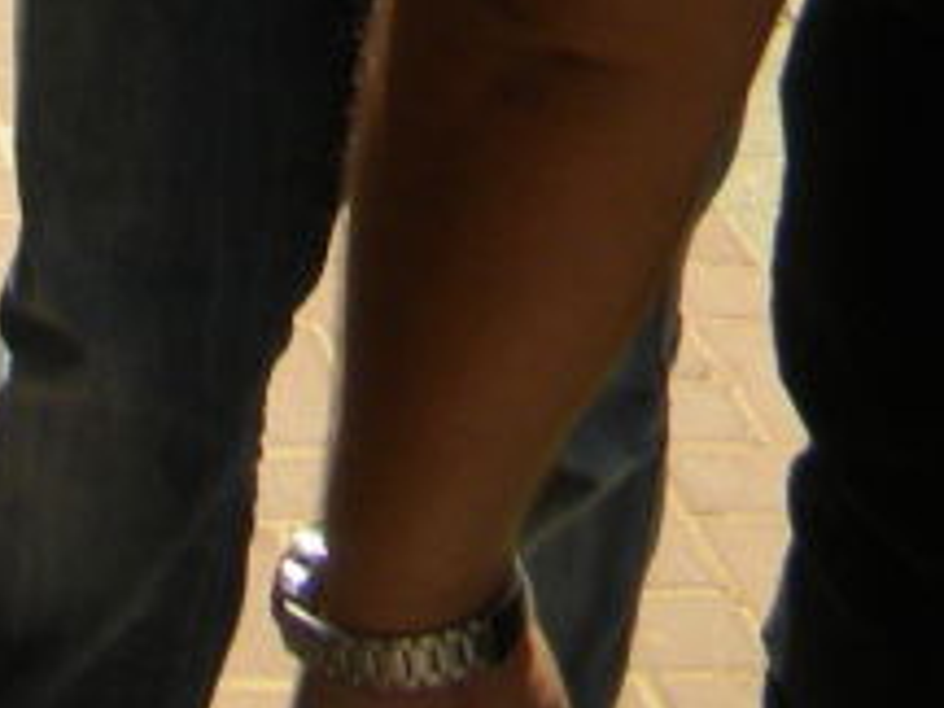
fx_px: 3627
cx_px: -931
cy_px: -922
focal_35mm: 133
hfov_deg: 12.9
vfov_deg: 9.9
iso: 80
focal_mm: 5
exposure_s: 1/219
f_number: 7
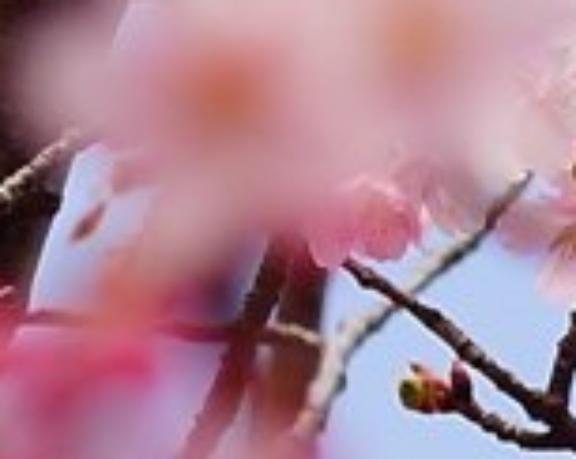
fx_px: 33745
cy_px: 636
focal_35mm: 1982
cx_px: 1257
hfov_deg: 1.0
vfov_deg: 0.8
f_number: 5
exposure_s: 1/160
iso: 100
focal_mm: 105
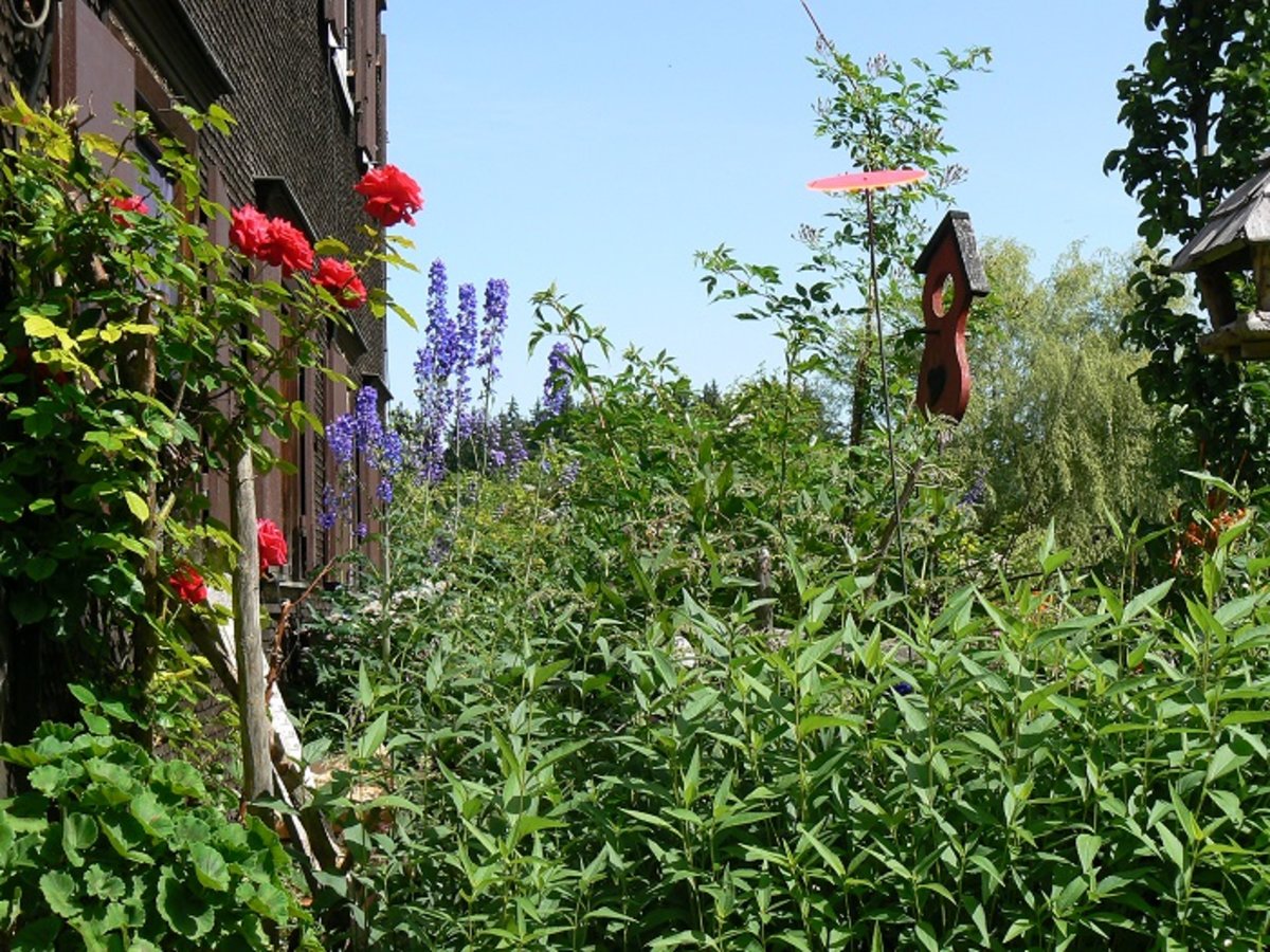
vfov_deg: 23.7
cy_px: 476
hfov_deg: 31.2
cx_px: 635
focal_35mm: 62
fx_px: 2275
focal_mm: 10.4
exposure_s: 1/500
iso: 80
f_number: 5.6
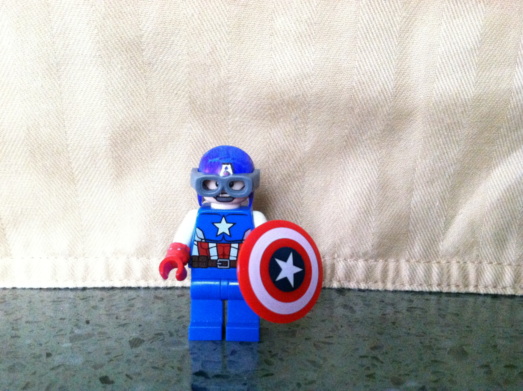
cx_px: 262
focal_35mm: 35
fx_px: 528
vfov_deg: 40.6
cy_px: 196
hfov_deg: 52.7
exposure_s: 1/15
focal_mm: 3.85
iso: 640
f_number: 2.8
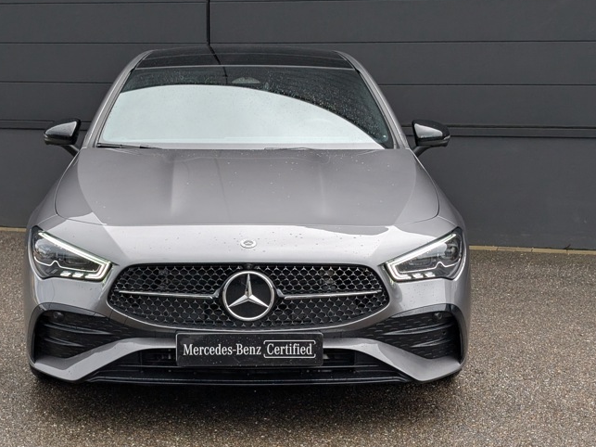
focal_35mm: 61
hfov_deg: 31.6
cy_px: 264
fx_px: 1050
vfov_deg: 24.0
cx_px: 239
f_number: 1.68
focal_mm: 6.9
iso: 74
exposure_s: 1/380
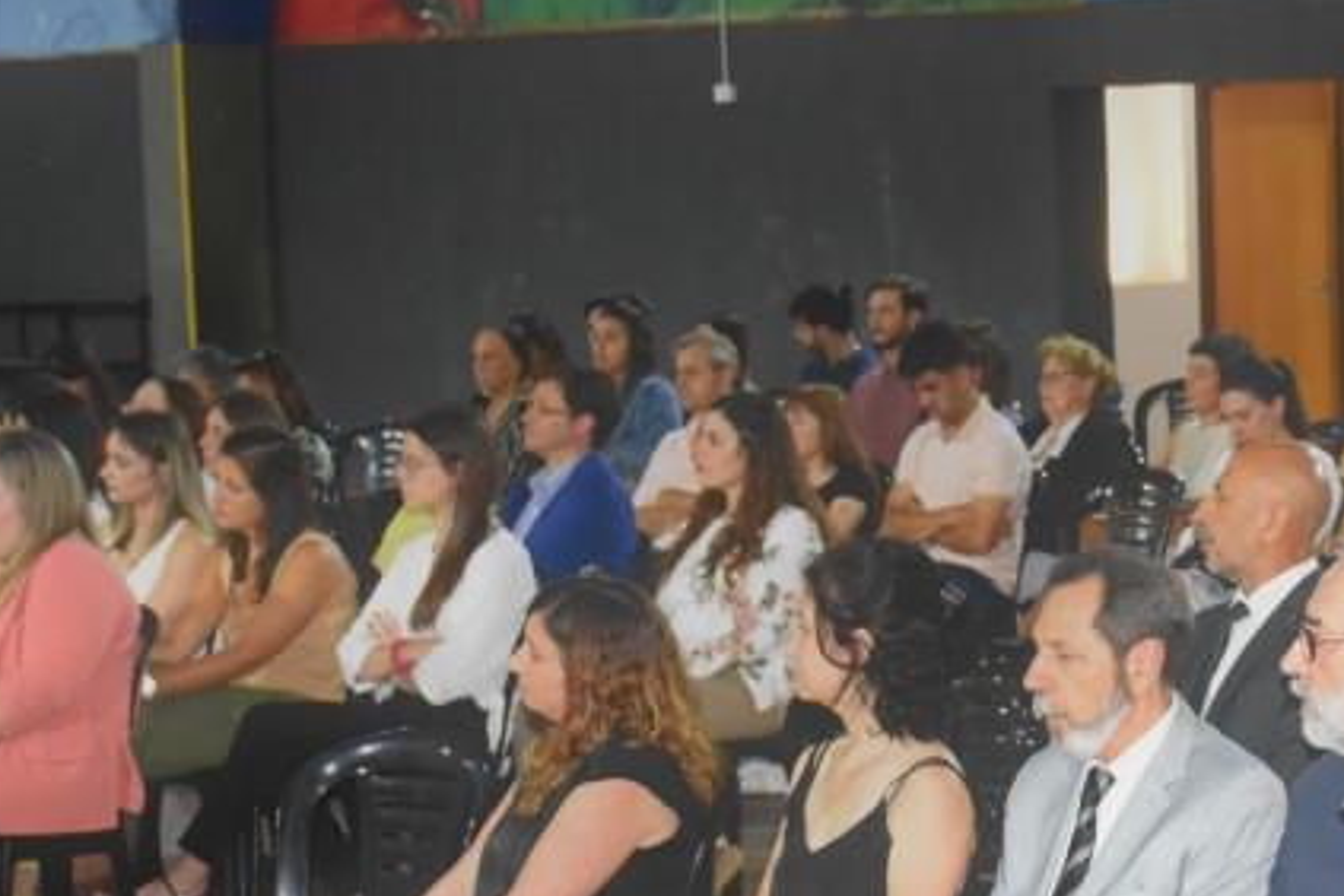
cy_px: 621
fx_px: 5152
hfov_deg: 14.6
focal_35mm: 138
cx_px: 1373
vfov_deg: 9.9
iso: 3200
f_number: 7.1
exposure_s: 1/60
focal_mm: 38
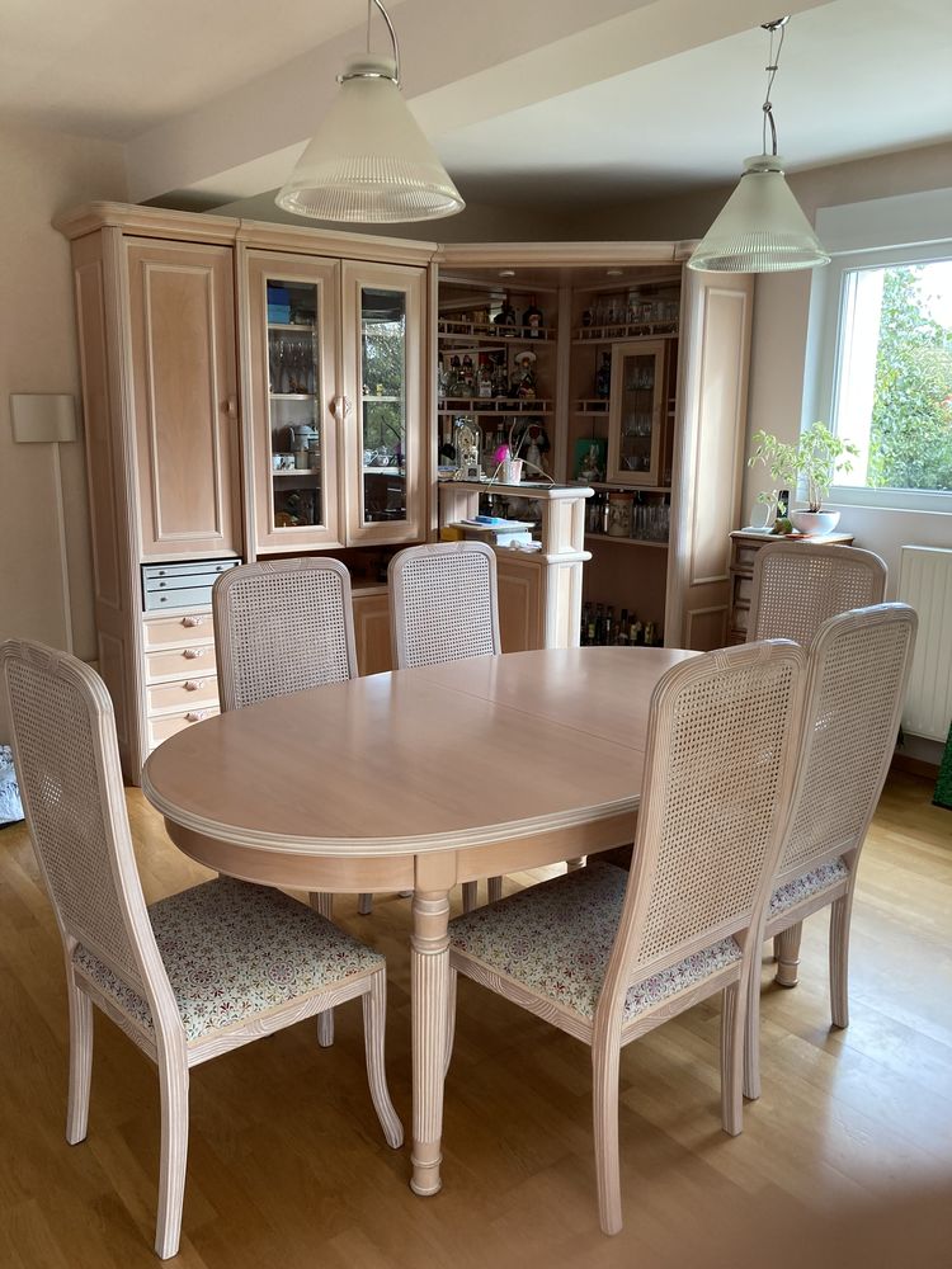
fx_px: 1027
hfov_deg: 49.7
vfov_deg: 63.4
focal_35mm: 28
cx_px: 476
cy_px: 634
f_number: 1.8
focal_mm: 3.99
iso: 100
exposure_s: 1/60
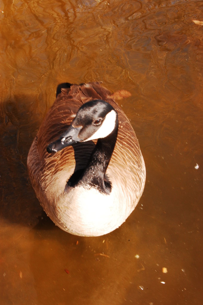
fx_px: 572
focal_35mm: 68
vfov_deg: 29.9
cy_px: 152
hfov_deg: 20.1
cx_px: 102
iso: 400
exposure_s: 1/25
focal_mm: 45
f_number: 36
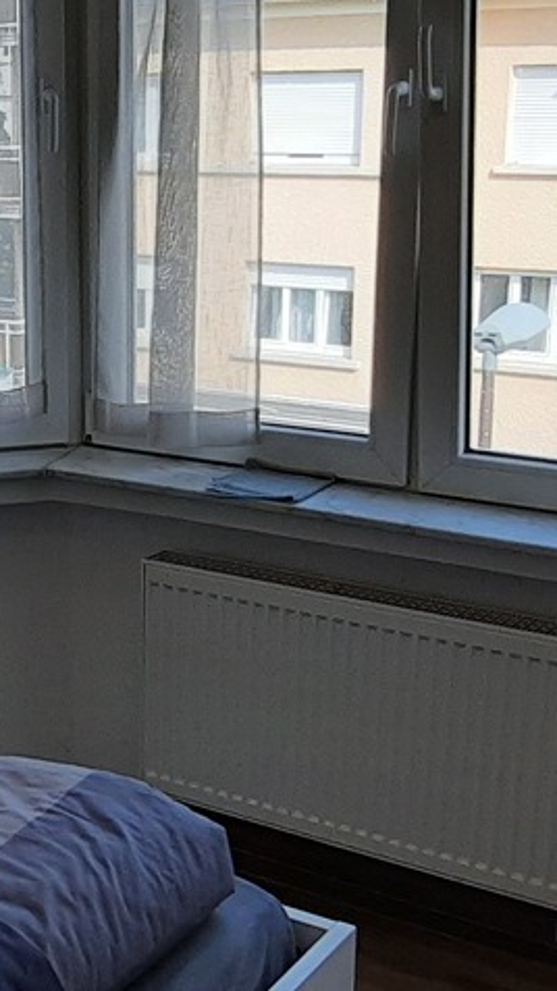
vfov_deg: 36.6
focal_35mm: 57
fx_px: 1498
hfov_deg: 20.4
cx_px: 10
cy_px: 559
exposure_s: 1/220
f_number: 2.2
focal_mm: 1.74
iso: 40
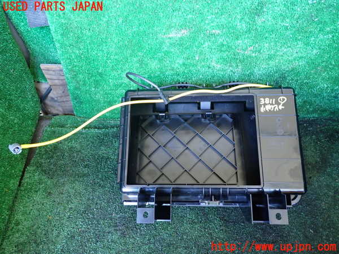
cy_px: 127
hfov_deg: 69.4
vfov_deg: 54.9
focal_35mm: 25
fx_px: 245
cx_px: 170
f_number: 2
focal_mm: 4.5
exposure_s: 1/30
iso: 500
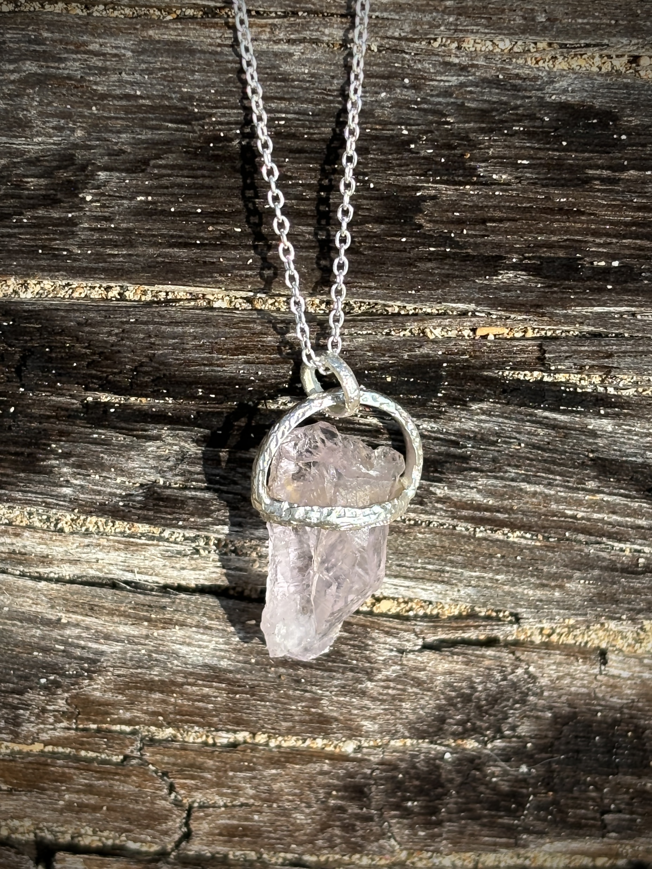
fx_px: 1306
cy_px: 434
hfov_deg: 28.0
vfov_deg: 36.8
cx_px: 326
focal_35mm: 52
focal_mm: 5.96
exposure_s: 1/2062
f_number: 1.6
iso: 32
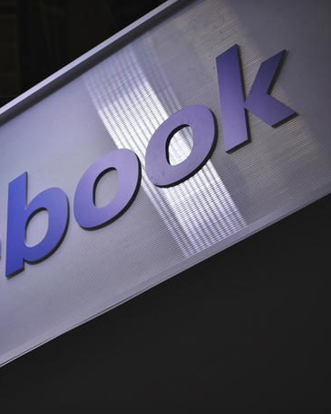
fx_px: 1396
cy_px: 208
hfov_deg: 13.5
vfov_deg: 16.9
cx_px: 86
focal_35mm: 114
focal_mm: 80
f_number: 2.8
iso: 100
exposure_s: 1/1250
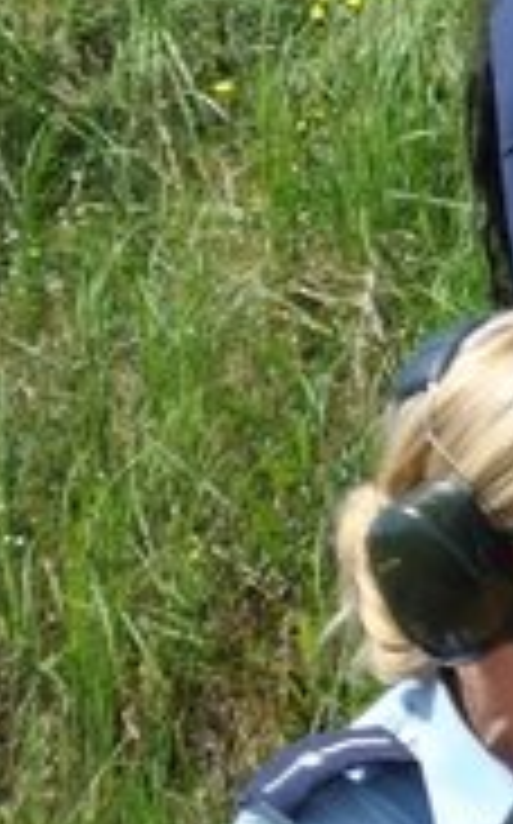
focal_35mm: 300
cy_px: 635
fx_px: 6723
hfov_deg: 4.2
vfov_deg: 7.0
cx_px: 1431
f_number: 8
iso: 100
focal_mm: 55
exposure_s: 1/250
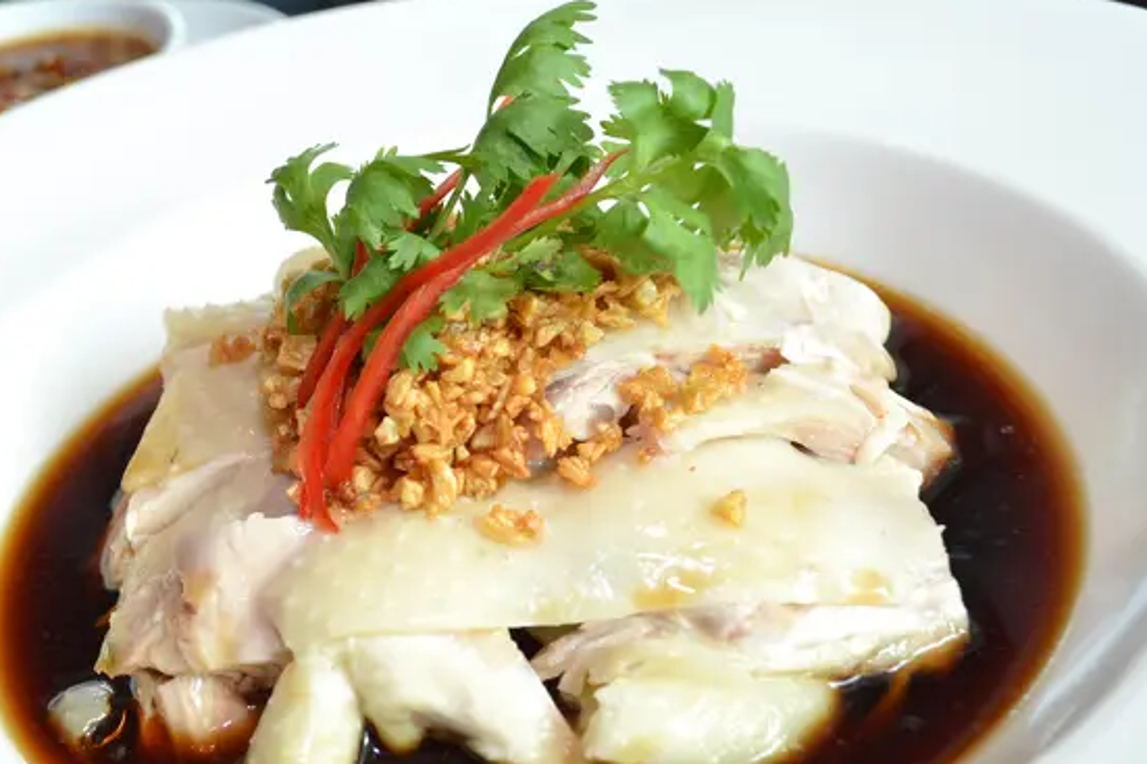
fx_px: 1624
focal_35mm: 51
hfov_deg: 38.5
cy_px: 468
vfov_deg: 26.4
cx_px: 402
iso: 400
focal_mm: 24
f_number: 7.1
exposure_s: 1/60
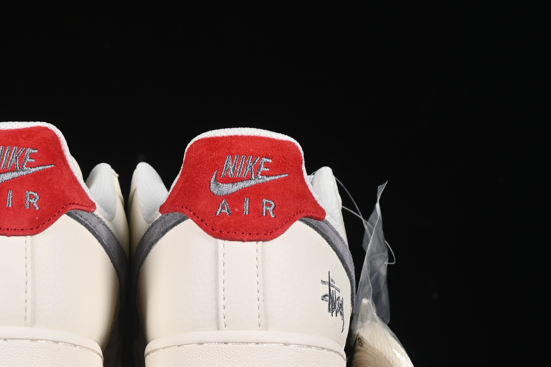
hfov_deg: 14.3
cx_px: 138
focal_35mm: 143
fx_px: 2188
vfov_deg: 9.6
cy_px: 227
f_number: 8
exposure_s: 1/80
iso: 160
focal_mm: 50
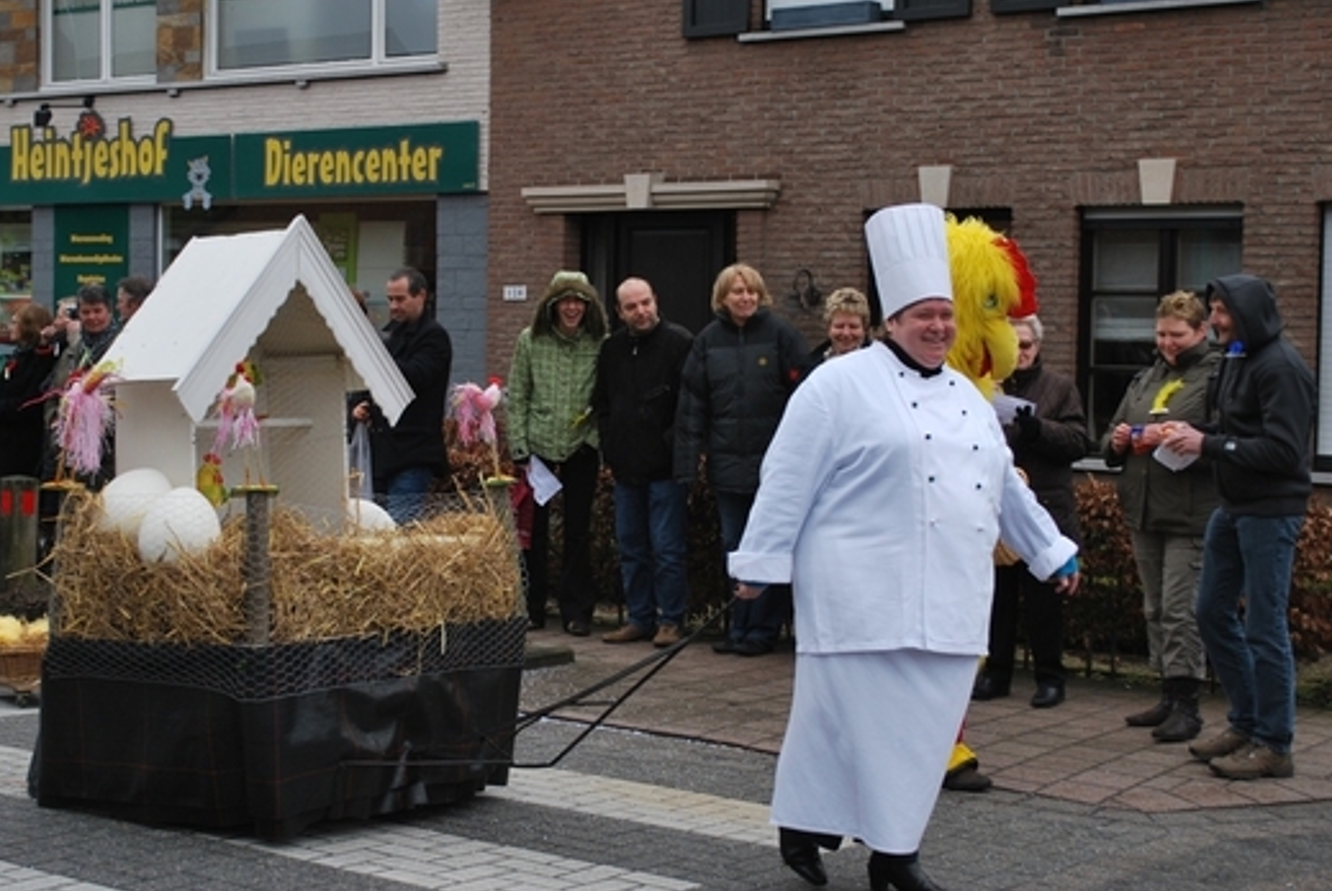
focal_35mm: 59
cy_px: 420
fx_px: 2185
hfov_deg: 33.9
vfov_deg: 23.0
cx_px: 588
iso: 125
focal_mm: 34
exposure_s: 1/125
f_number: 5.6
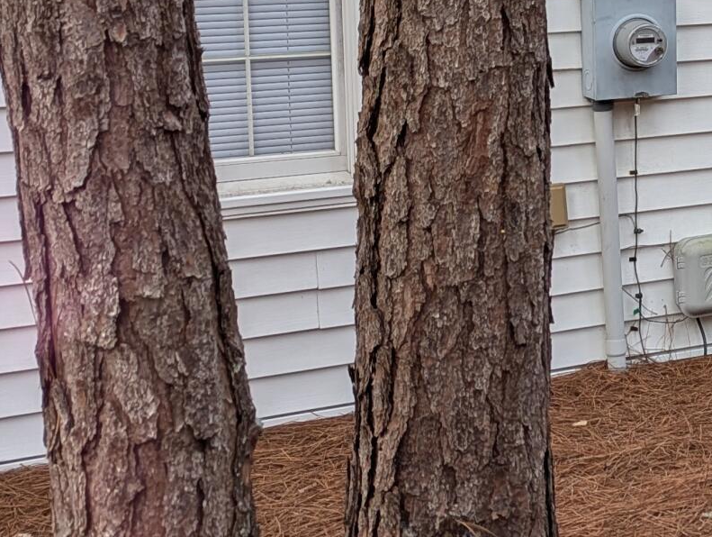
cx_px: 1104
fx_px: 1875
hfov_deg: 18.7
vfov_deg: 16.1
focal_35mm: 91
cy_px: 69
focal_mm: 6.81
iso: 40
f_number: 1.85
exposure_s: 1/107
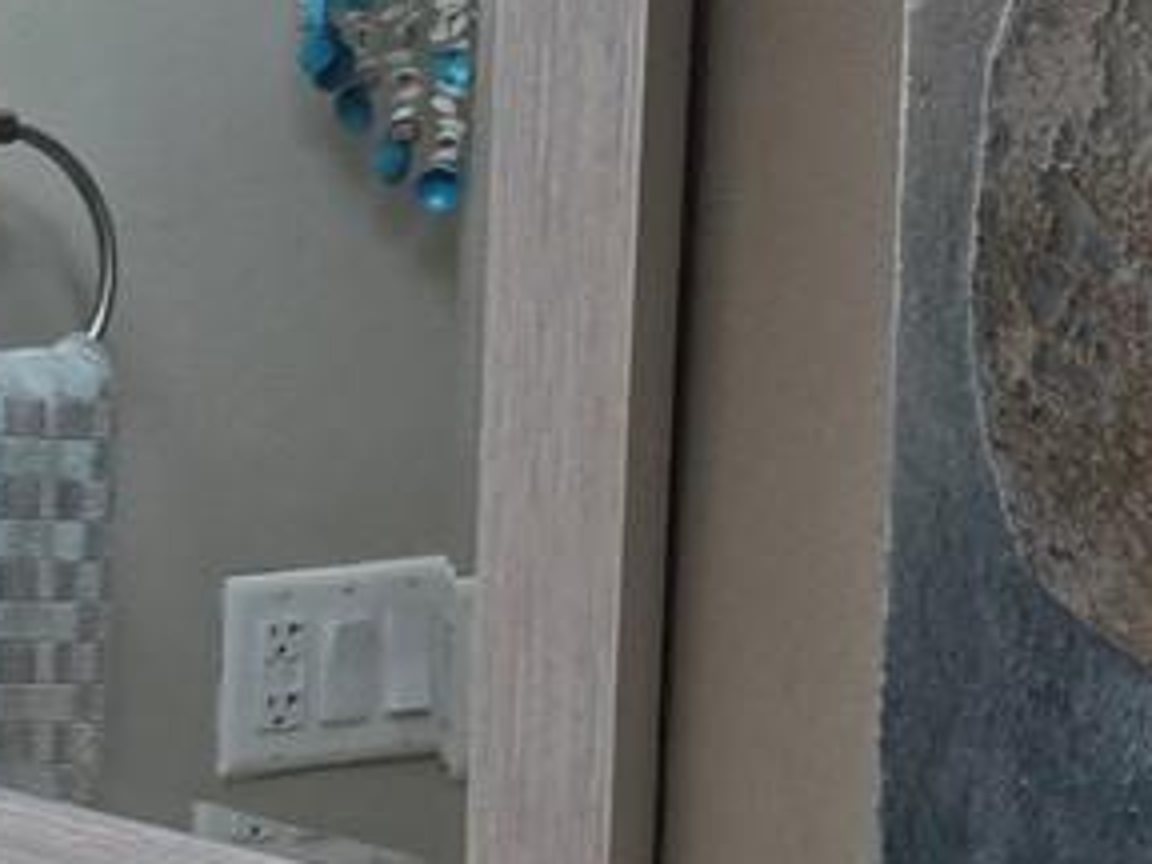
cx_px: -1016
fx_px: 4260
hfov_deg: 13.6
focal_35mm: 128
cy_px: 716
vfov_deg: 11.5
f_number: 1.8
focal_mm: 5.4
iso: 64
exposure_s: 1/120
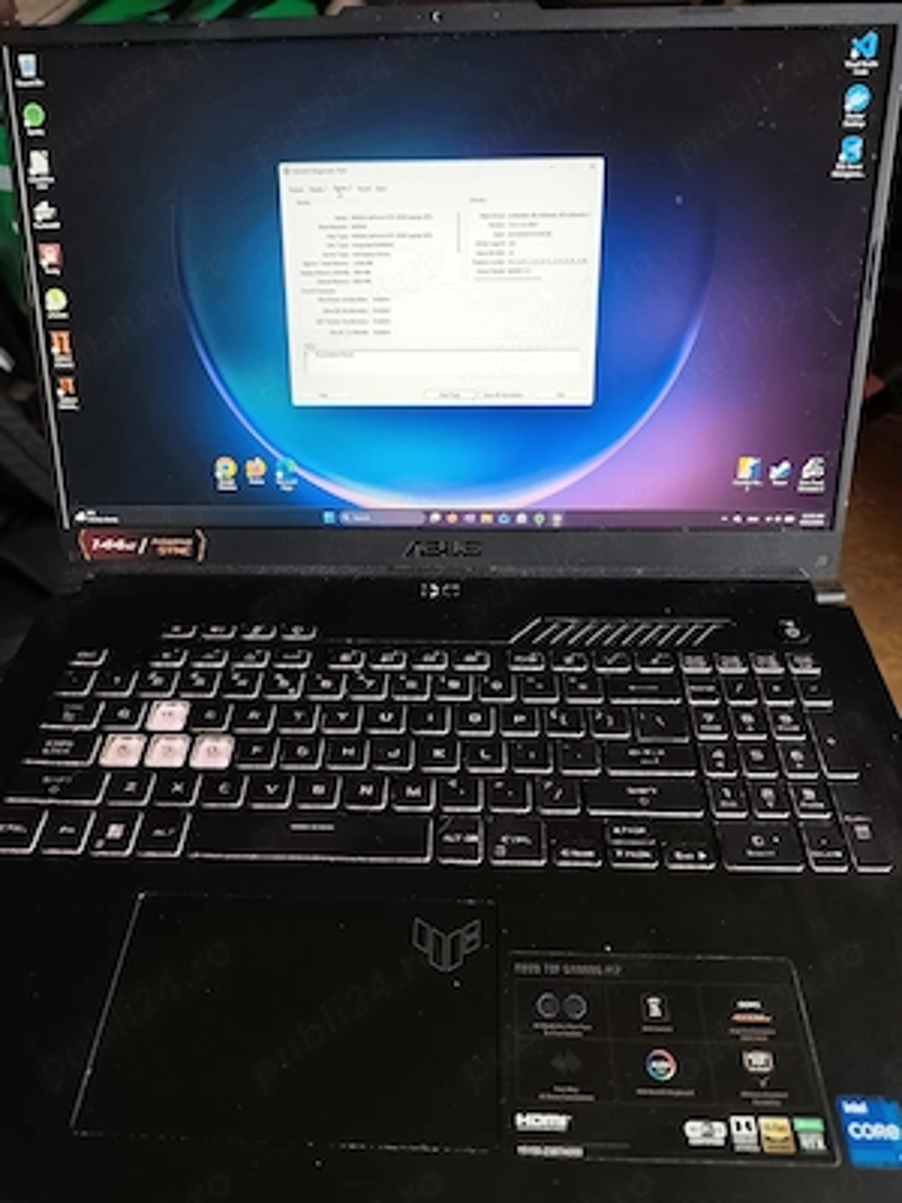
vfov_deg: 73.9
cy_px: 602
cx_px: 451
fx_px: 799
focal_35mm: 23
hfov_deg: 58.9
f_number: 1.65
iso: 200
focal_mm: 6.19
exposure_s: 1/33.6
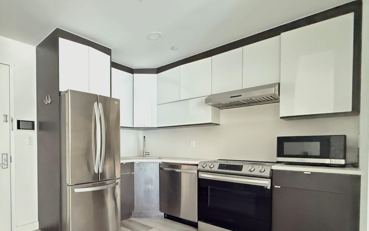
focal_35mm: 21
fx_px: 211
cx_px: 116
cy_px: 149
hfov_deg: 78.9
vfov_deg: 56.4
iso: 2500
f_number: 2.2
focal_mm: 2.22
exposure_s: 1/24
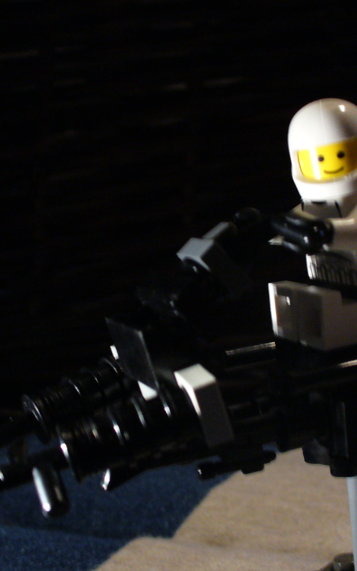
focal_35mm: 53
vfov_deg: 38.2
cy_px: 284
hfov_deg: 24.4
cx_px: 219
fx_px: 825
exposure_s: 1/8
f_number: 2.8
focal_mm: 6.1
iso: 200
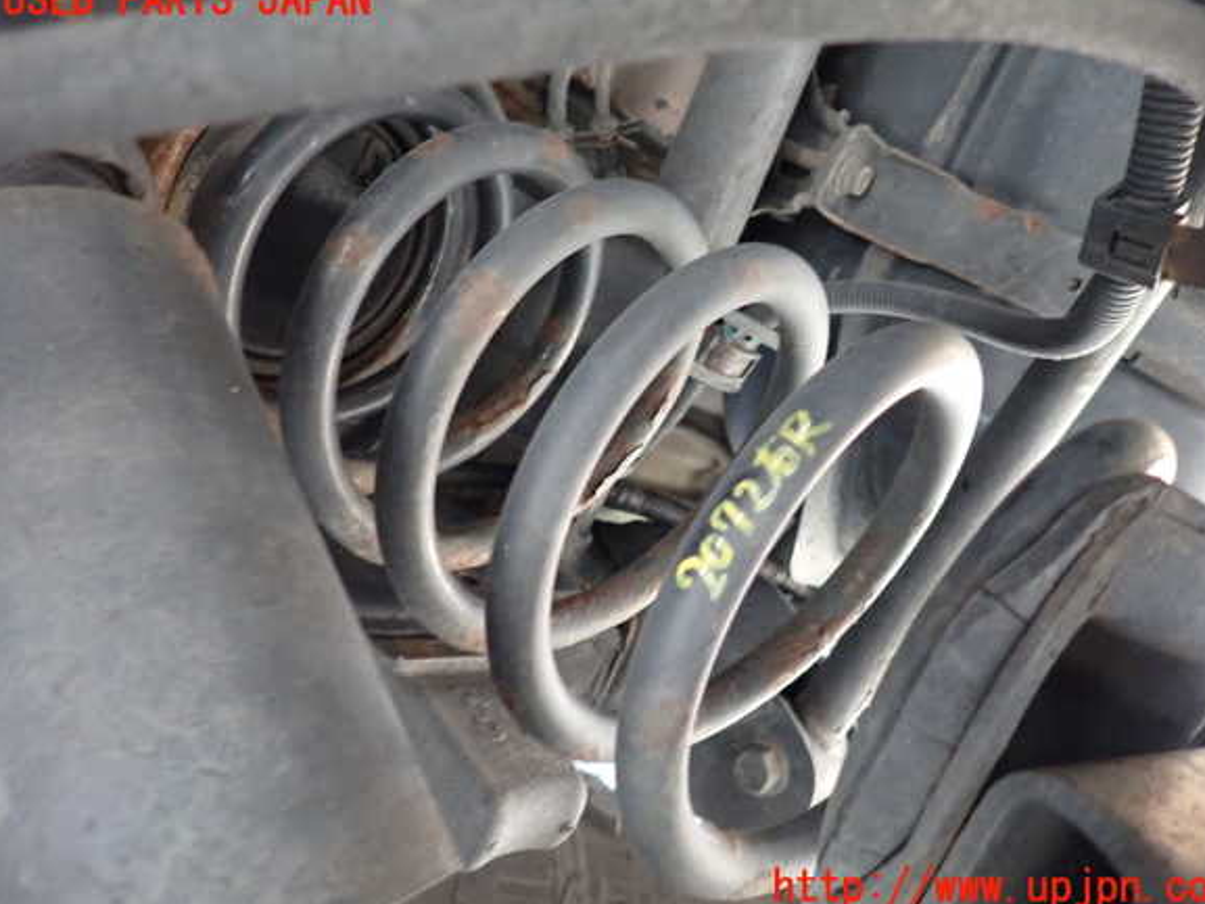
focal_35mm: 26
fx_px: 905
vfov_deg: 53.1
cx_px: 618
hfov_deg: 67.3
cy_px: 445
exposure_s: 1/13
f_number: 2
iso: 800
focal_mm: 4.5
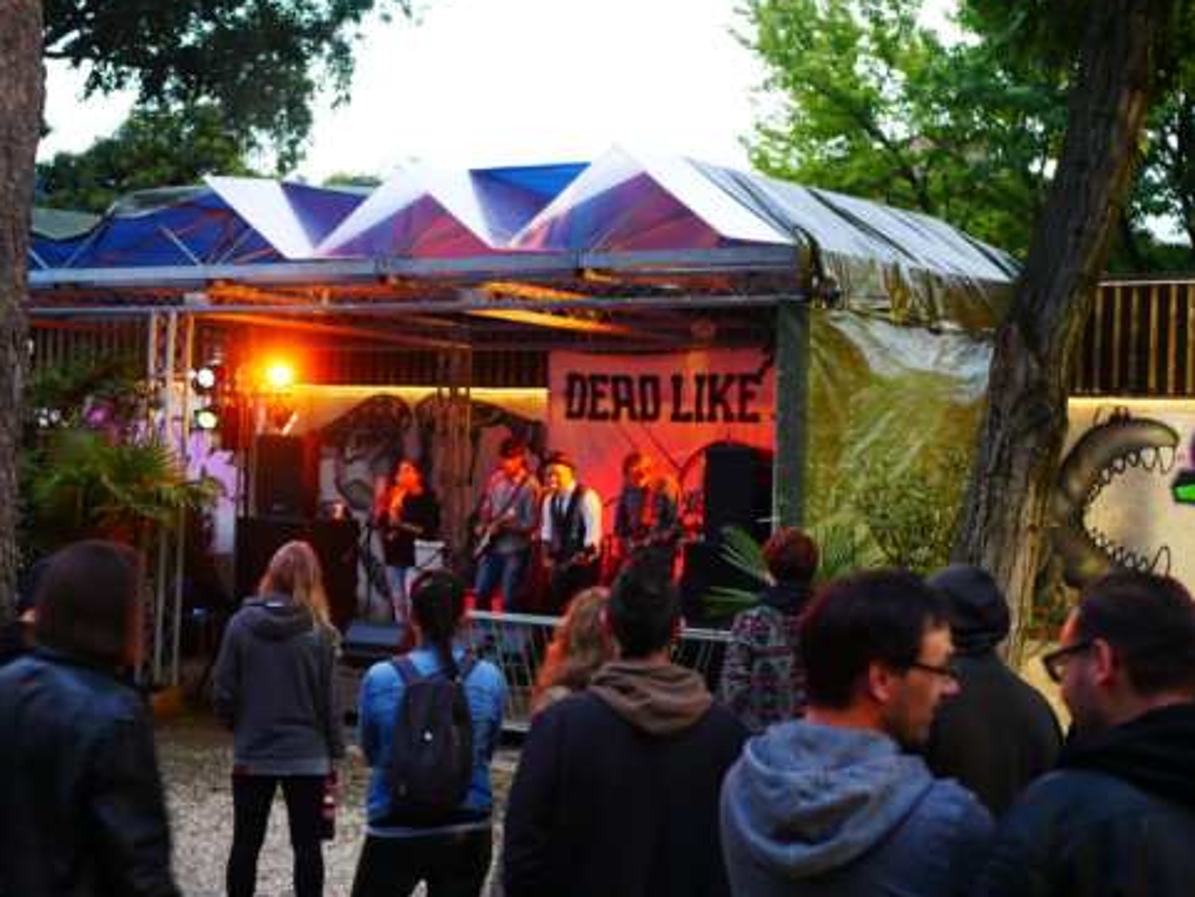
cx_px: 576
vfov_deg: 28.0
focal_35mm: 52
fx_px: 1796
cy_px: 436
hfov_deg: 36.8
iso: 400
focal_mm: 25
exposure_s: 1/40
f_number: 1.7
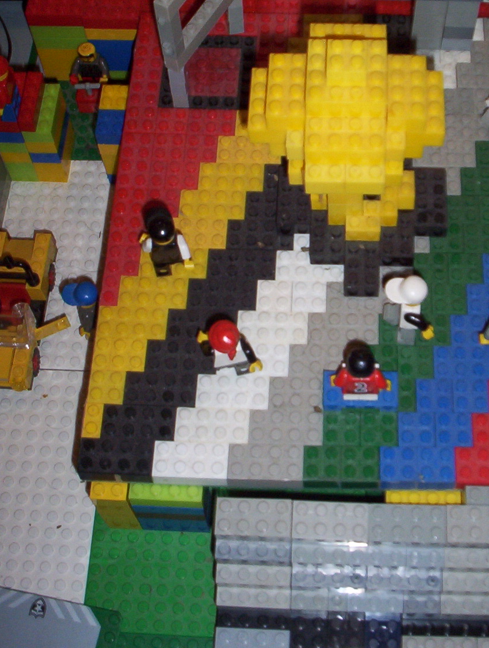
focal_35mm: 57
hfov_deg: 25.6
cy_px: 216
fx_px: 1069
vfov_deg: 33.4
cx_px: 318
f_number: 4.5
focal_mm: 6
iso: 140
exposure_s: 1/30
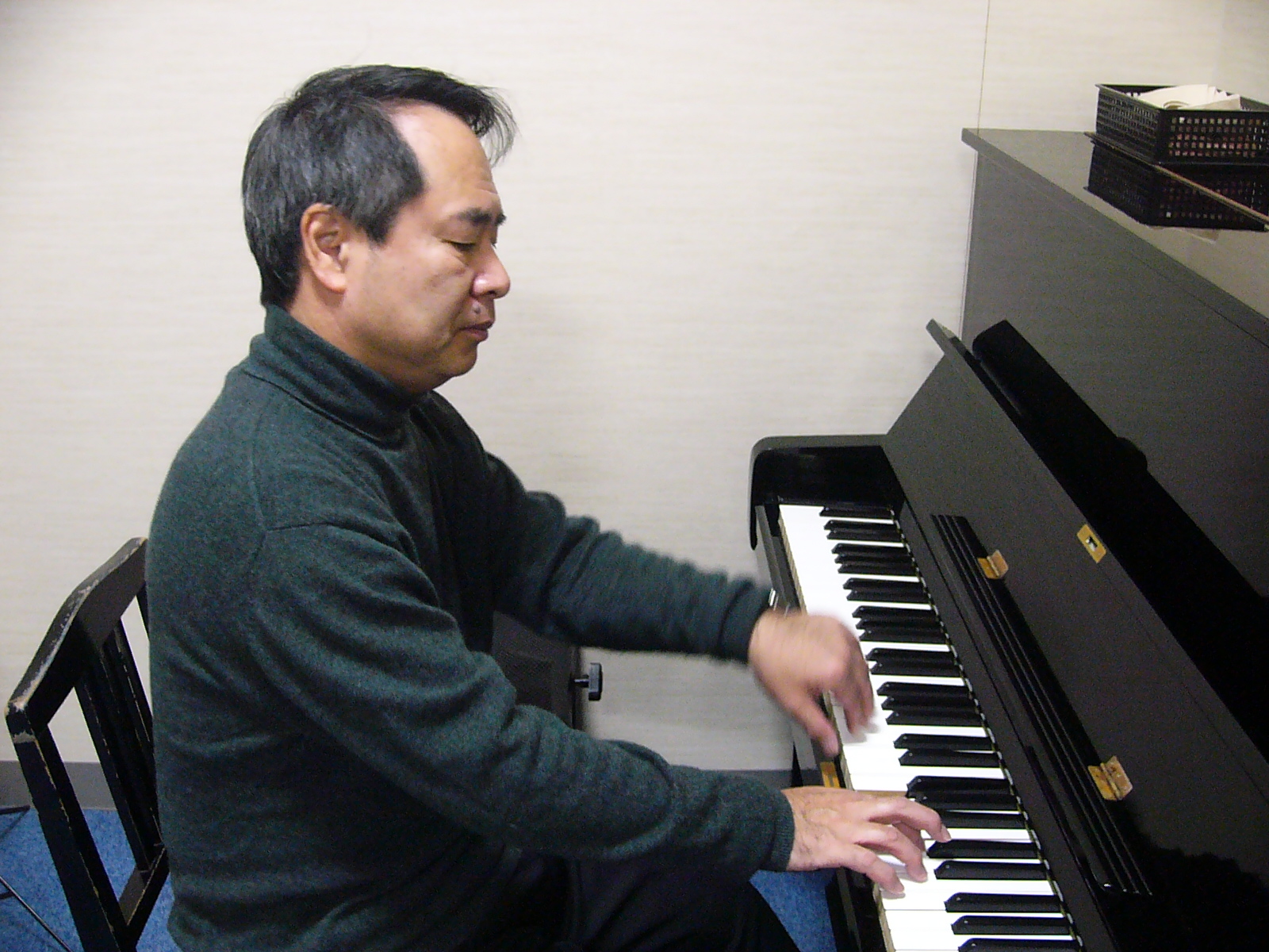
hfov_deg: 52.6
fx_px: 1283
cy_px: 476
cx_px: 634
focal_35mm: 35
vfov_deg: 40.7
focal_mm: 4.6
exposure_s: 1/15
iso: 200
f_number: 2.8
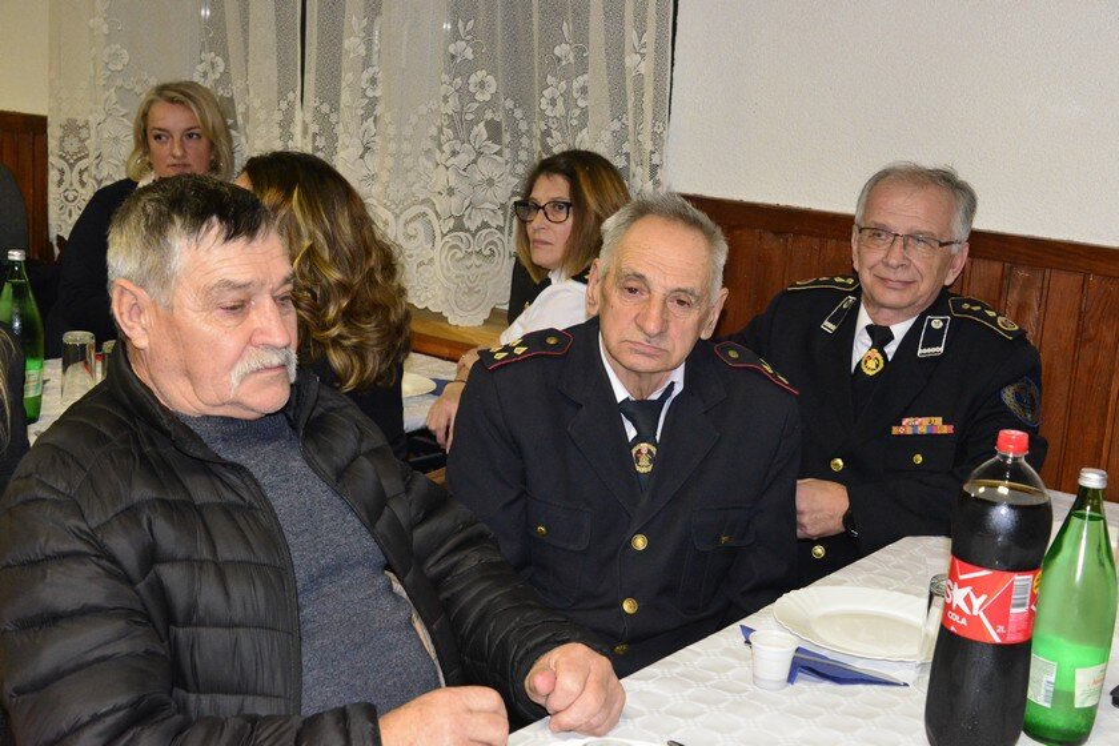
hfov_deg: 41.1
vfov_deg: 28.1
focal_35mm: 48
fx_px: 1492
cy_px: 373
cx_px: 560
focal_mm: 48
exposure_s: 1/60
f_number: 8
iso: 6400
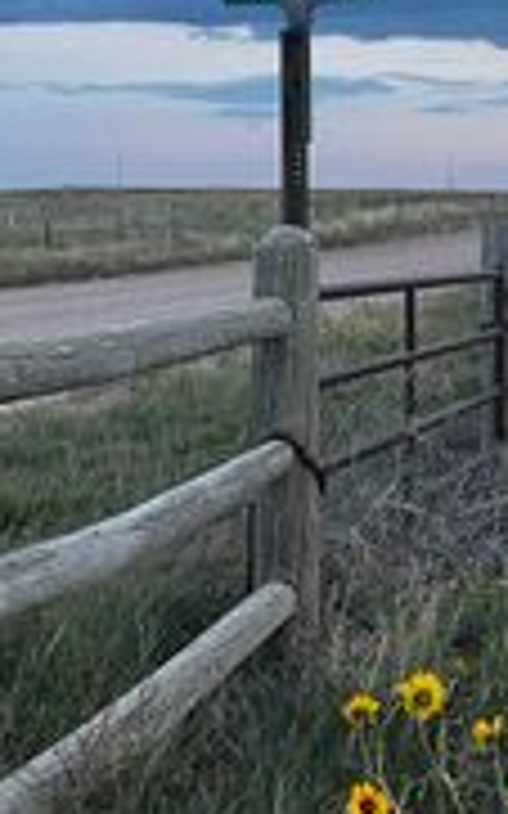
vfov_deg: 26.9
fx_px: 1685
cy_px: 241
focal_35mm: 76
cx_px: 396
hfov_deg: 17.0
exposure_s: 1/90
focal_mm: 5.7
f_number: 1.5
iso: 125
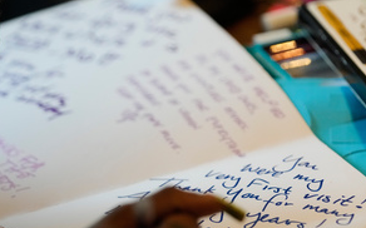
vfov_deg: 5.8
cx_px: 198
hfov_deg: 9.2
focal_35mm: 227
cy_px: 156
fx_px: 2263
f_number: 2.8
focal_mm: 127
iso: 4000
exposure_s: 1/1250
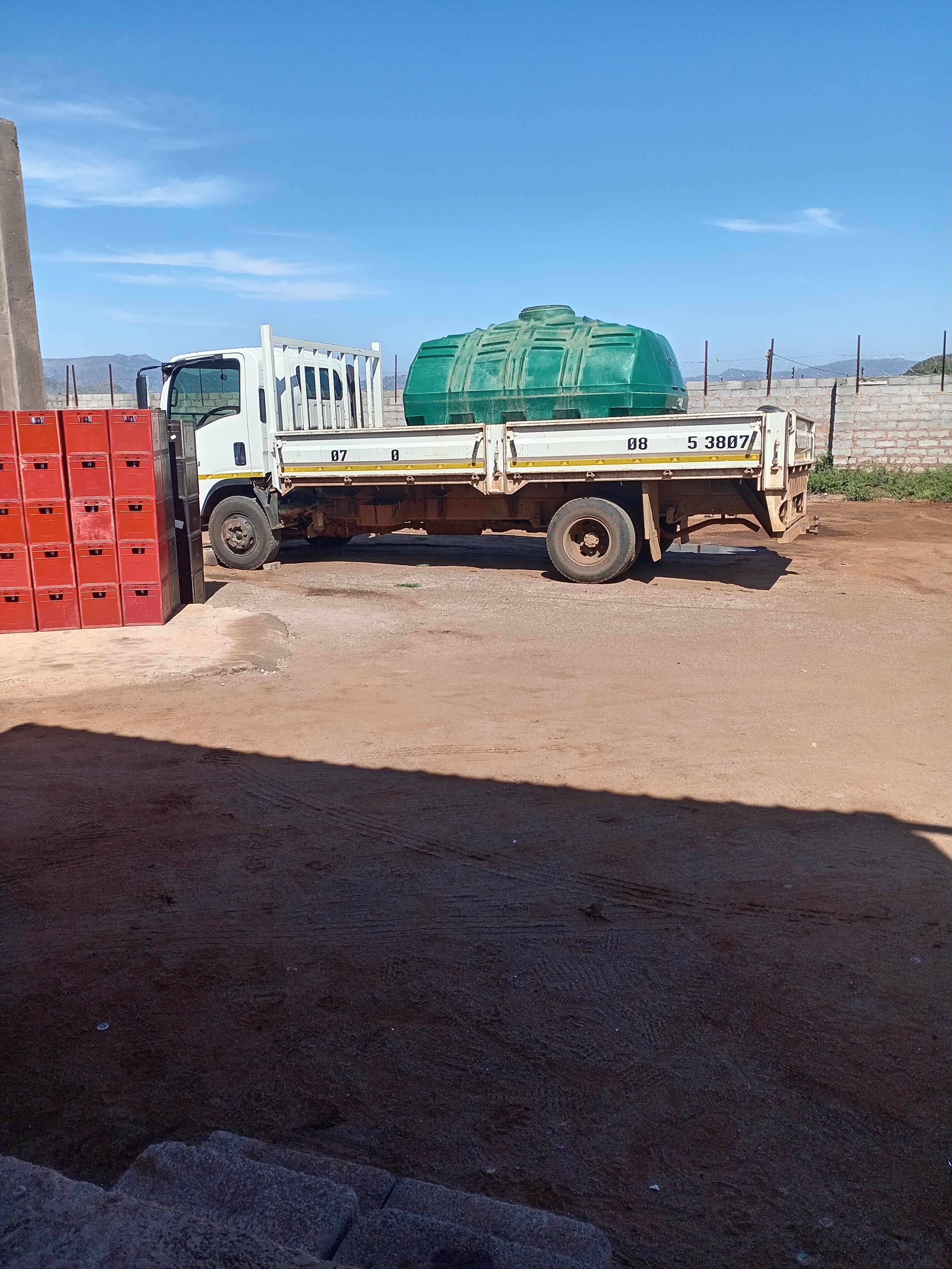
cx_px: 476
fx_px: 990
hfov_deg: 51.4
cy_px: 634
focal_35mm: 27
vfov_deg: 65.3
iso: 100
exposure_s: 1/493
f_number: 1.8
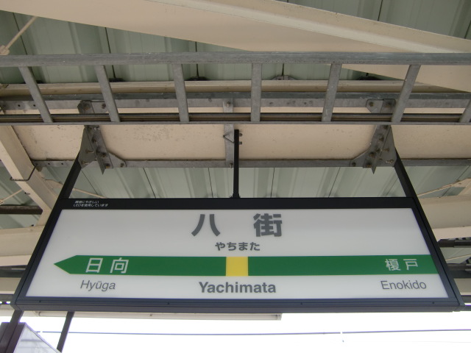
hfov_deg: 63.4
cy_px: 176
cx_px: 236
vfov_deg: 49.7
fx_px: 381
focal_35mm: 28
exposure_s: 1/60
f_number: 2.6
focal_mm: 4.9
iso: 80
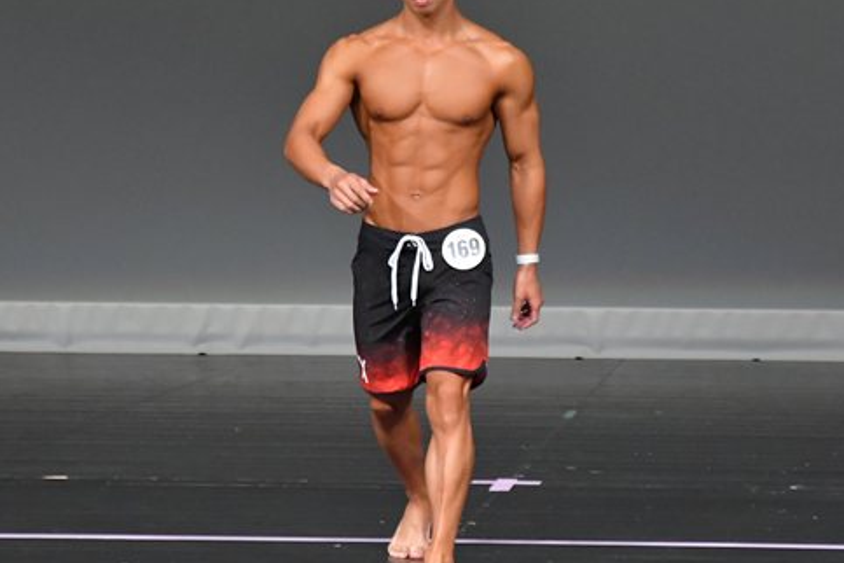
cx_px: 467
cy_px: 302
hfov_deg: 3.7
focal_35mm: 553
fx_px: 12964
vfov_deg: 2.5
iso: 5000
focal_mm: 230
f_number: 5.6
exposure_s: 1/400
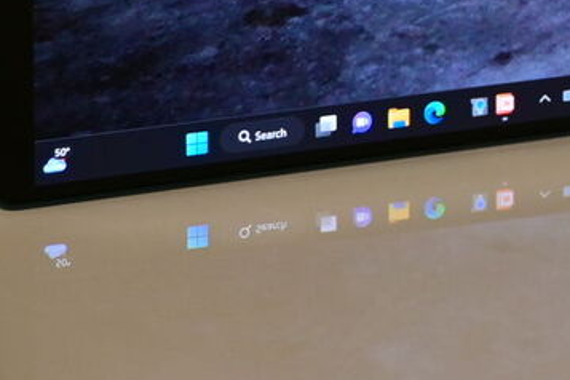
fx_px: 3389
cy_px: -431
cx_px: 841
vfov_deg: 6.2
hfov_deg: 9.4
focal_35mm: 214
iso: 160
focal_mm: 26.5
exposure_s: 1/40
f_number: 4.5
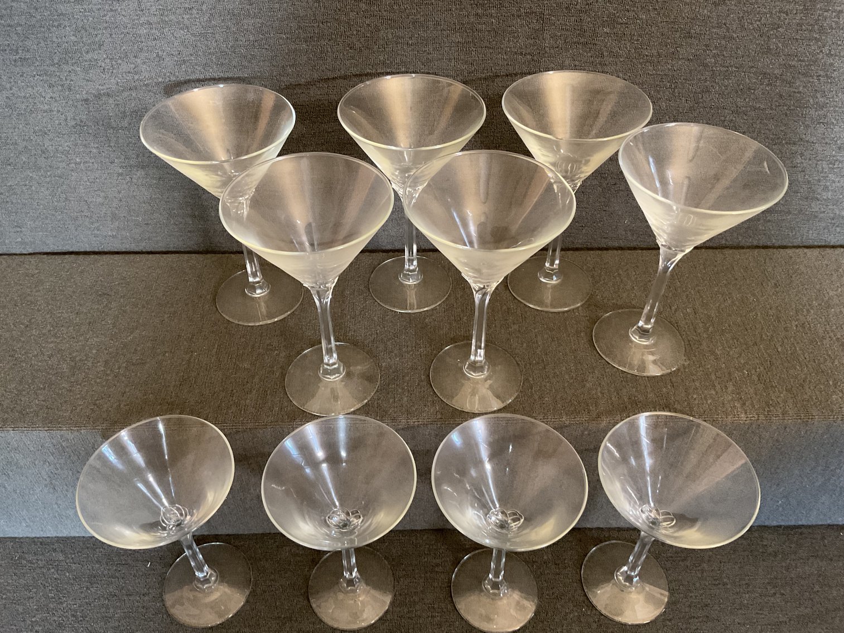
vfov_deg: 48.2
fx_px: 707
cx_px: 422
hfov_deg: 61.7
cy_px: 316
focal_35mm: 29
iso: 320
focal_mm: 3
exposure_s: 1/30
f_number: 1.8
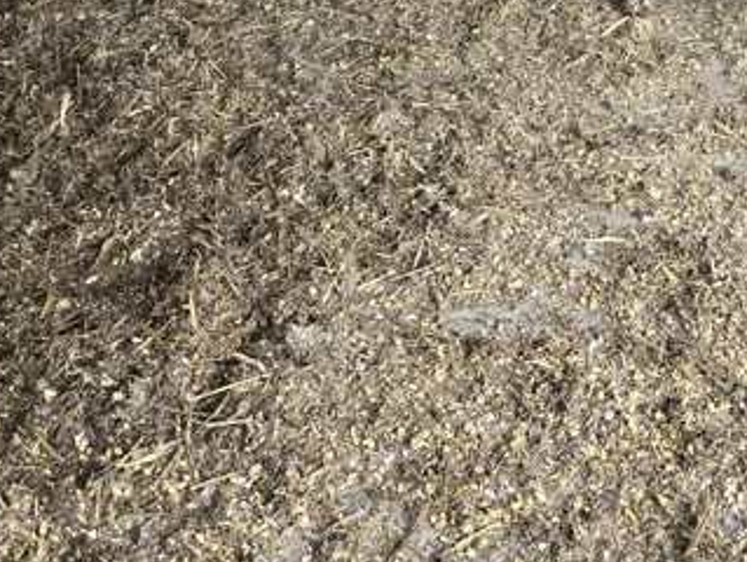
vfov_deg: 18.9
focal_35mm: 72
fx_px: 1555
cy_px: -187
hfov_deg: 26.4
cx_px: 611
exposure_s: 1/100
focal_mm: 6.3
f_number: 1.7
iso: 400
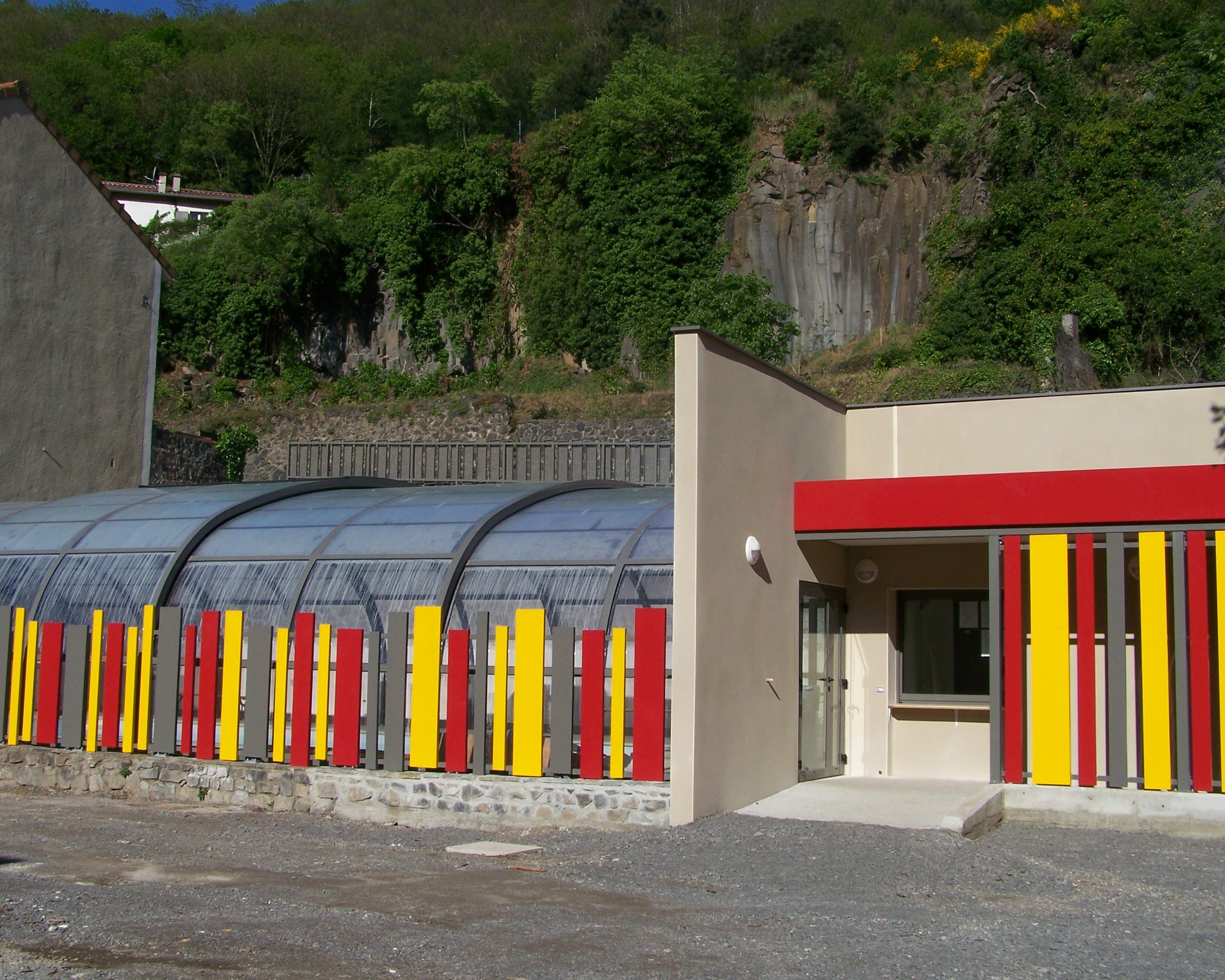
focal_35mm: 40
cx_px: 634
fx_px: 1450
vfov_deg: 37.3
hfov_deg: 45.8
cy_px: 494
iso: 80
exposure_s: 1/640
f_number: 5.6
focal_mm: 6.3
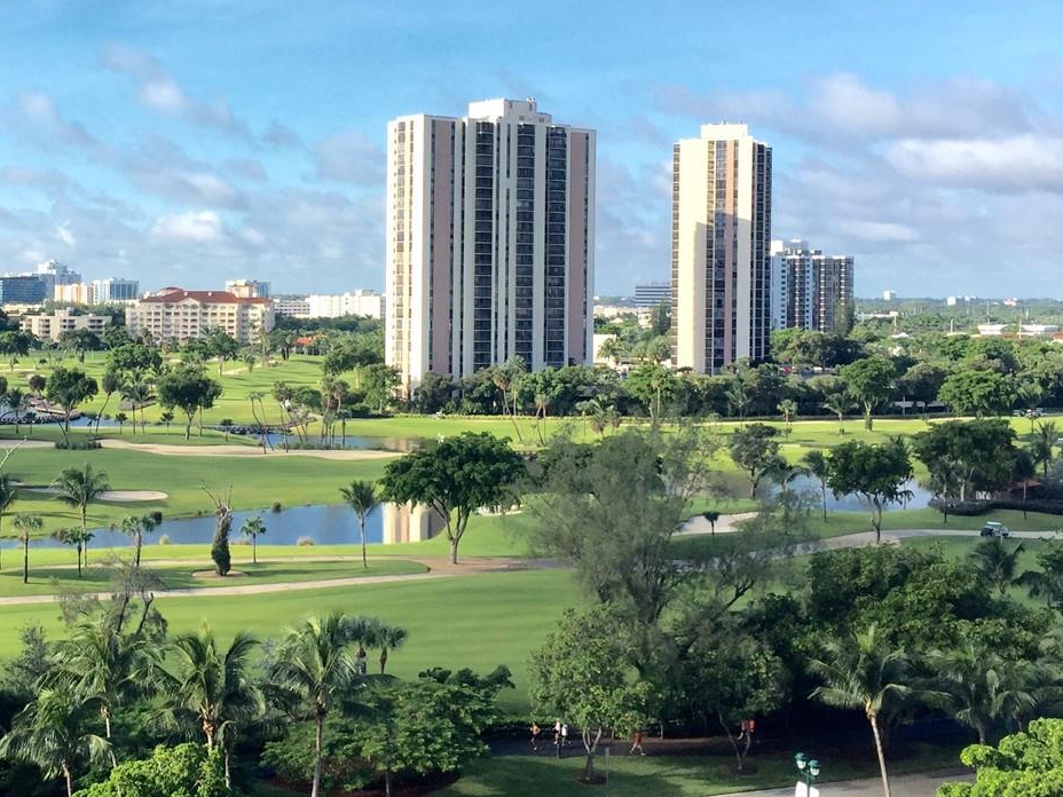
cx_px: 215
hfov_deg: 36.9
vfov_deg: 29.0
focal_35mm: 50
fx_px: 1535
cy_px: 307
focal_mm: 4.15
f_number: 2.2
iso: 32
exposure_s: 1/1319
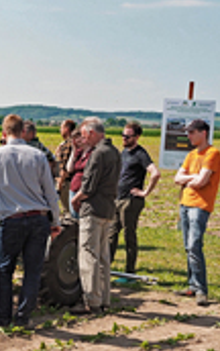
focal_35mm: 103
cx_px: -104
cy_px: 185
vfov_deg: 20.2
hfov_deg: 12.2
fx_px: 985
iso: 250
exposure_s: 1/500
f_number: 7.1
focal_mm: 22
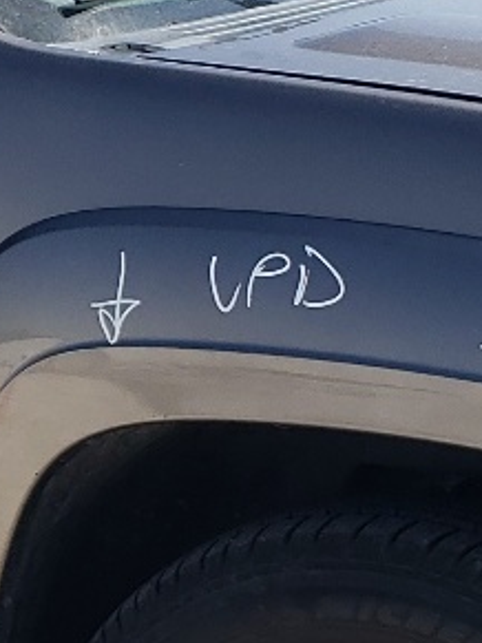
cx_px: -210
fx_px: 2657
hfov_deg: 10.1
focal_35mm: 143
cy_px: 418
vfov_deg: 13.8
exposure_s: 1/2500
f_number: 1.5
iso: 50
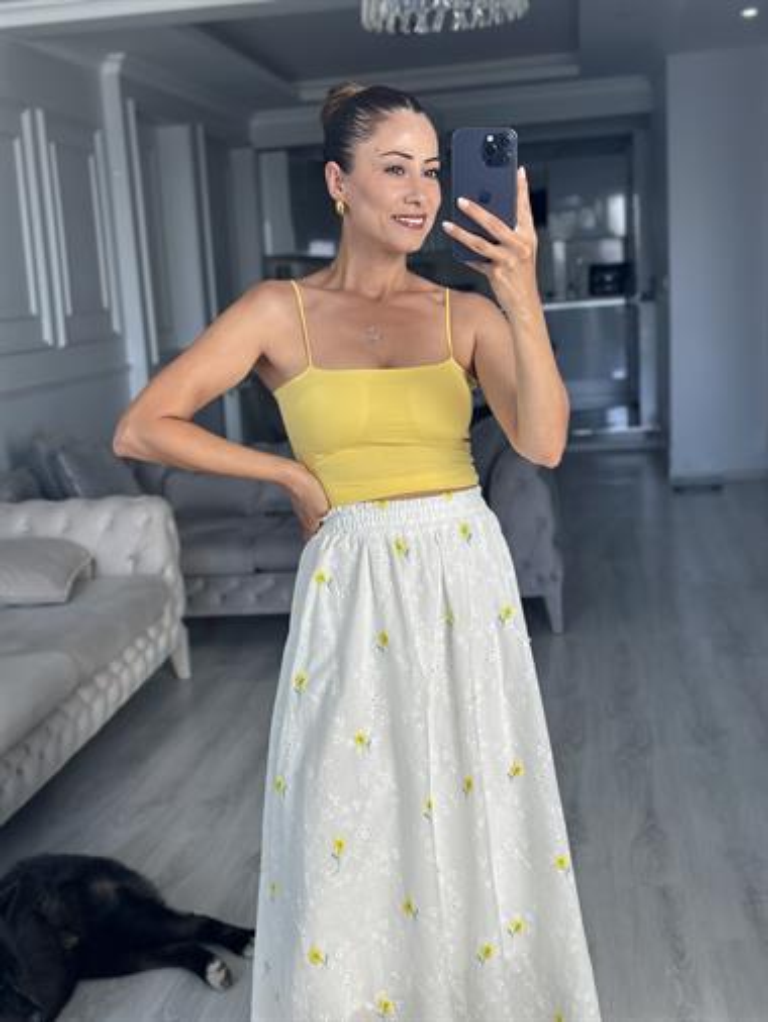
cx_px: 384
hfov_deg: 30.3
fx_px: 1419
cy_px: 511
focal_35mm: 48
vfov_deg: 39.6
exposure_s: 1/227
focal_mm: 6.86
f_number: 1.78
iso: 80
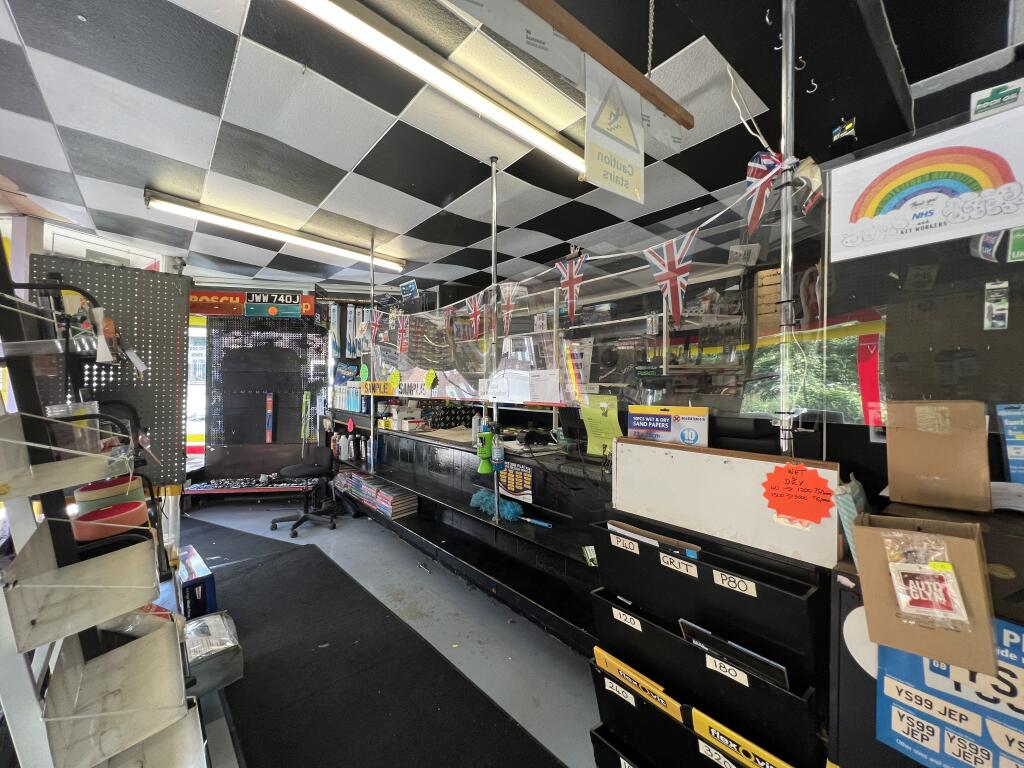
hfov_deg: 106.2
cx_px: 512
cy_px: 384
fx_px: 385
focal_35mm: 13
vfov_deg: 89.9
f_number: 1.8
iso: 125
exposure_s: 1/100
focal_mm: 1.57
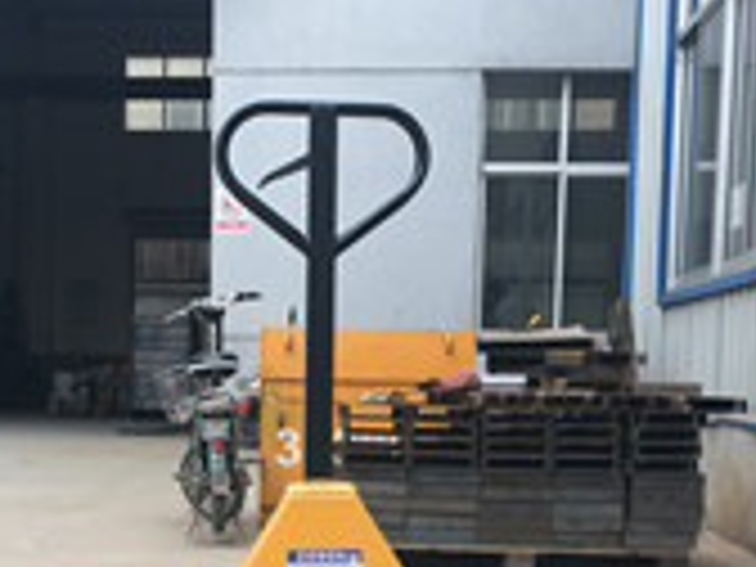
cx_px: 279
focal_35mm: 69
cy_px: 558
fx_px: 1507
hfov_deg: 28.1
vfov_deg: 20.7
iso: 32
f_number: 2.2
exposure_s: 1/100
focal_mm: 4.15
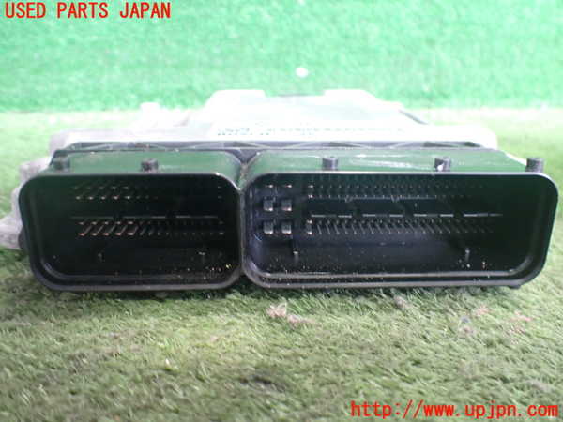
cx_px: 282
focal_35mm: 30
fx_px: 488
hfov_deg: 60.0
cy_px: 211
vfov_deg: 46.8
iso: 1000
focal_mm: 5.4
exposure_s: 1/30
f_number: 2.3
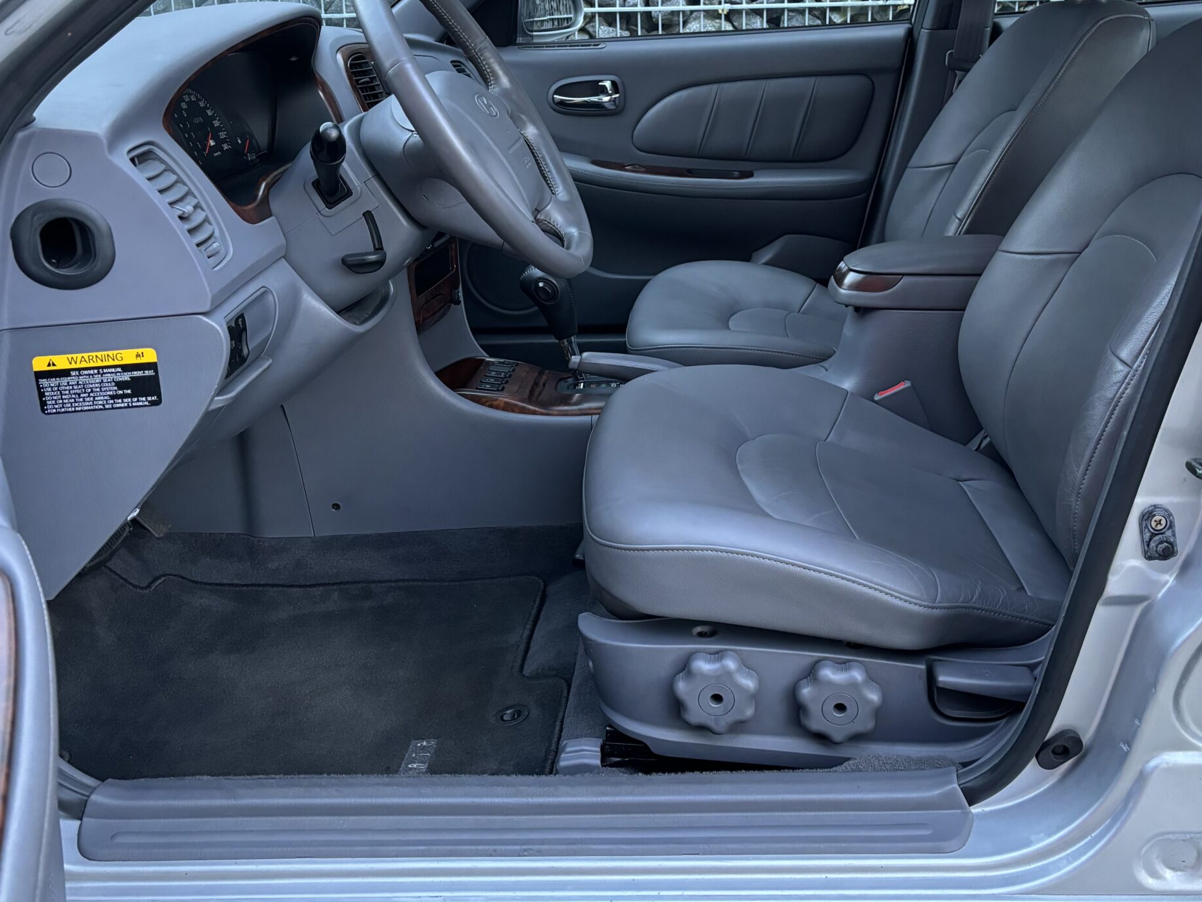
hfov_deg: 51.2
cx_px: 668
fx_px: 1250
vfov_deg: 39.5
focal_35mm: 36
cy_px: 365
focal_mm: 5.96
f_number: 1.6
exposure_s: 1/60
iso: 320
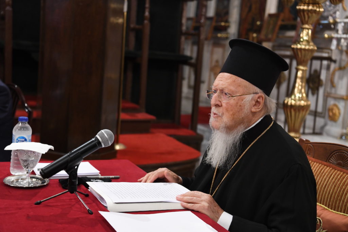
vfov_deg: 24.2
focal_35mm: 56
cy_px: 116
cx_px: 174
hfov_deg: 35.6
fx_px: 541
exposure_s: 1/60
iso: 4000
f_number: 4.5
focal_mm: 56
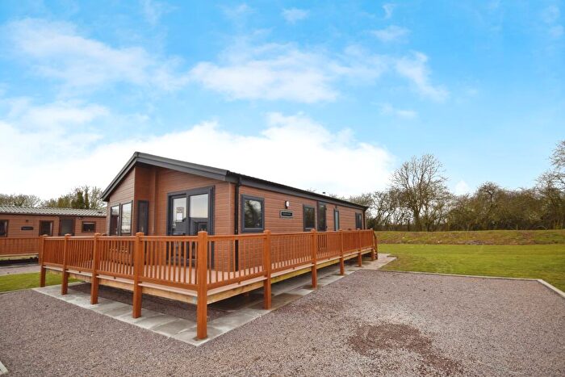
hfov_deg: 100.4
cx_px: 282
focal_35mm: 15
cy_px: 188
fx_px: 235
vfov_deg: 77.4
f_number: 5.6
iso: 100
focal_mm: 10
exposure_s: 1/125
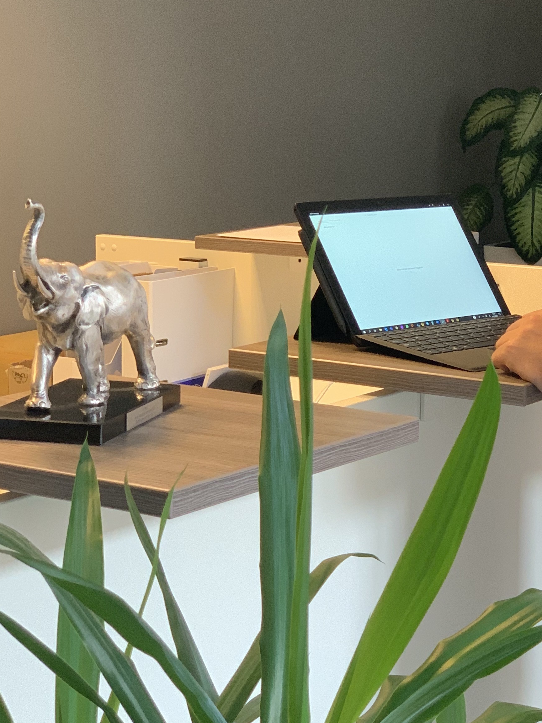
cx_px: 443
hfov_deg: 16.1
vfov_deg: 21.5
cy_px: 308
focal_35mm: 91
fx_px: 1900
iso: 125
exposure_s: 1/50
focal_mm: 6
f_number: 2.4
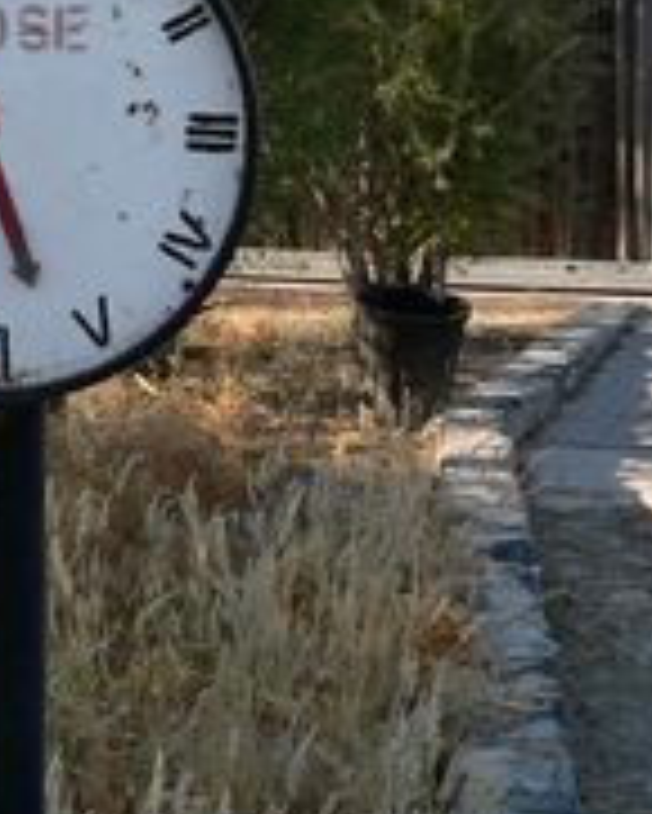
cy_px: -117
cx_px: 56
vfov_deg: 18.8
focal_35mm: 97
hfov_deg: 15.7
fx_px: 2338
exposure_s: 1/200
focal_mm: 6
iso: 80
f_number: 4
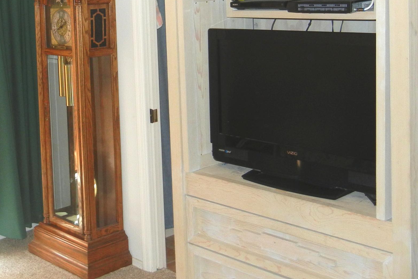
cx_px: 84
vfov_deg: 22.2
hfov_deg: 32.5
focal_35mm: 60
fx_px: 697
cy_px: 41
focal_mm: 5.4
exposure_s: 1/30
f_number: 3.5
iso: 200
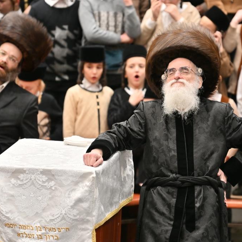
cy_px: 121
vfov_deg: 4.6
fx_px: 3037
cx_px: 174
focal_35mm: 384
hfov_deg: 4.6
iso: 200
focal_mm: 200
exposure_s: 1/160
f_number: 2.8
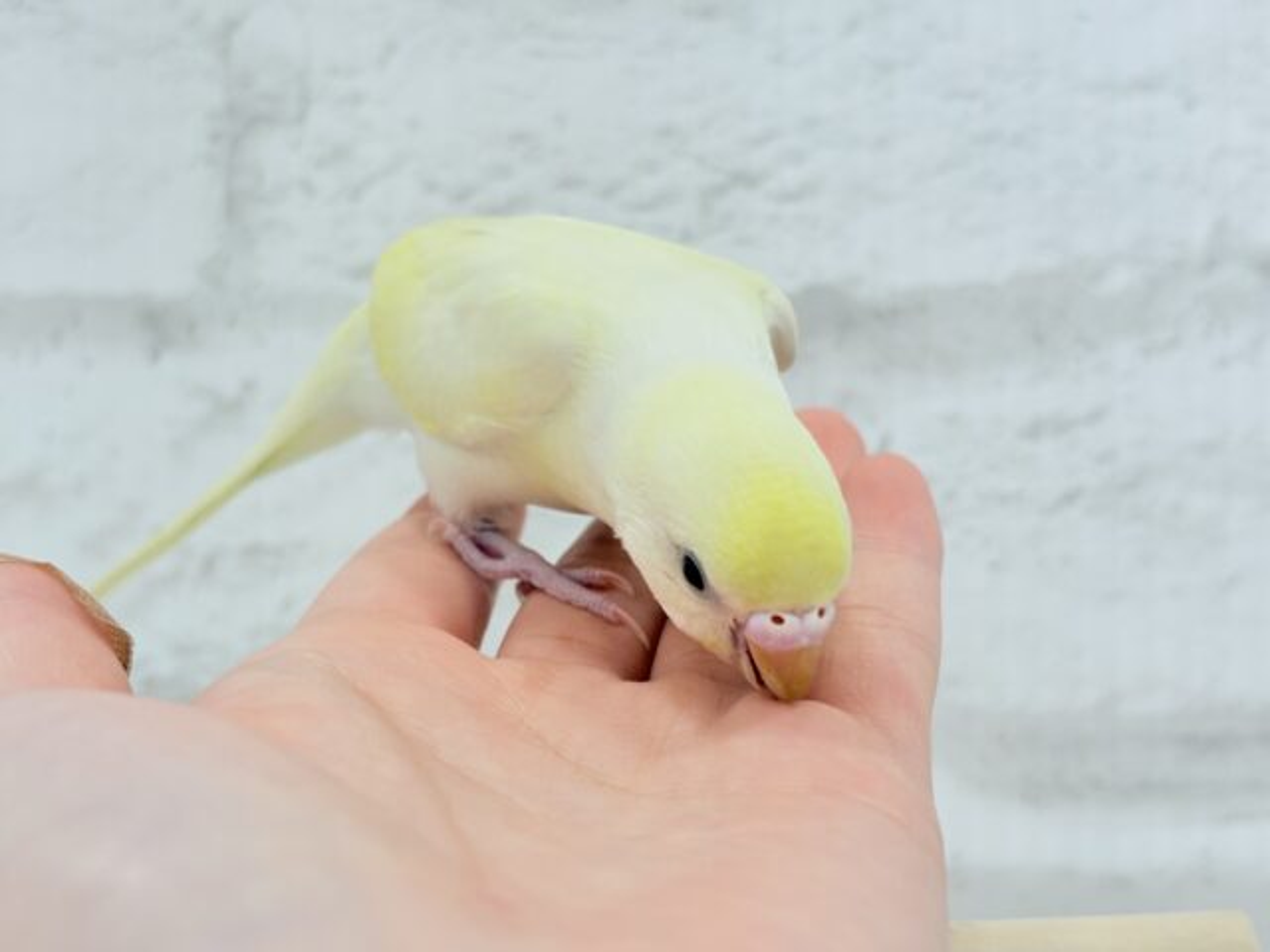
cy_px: 476
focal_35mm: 52
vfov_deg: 28.0
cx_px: 635
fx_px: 1908
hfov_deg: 36.8
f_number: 1.6
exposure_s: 1/100
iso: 64
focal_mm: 5.96
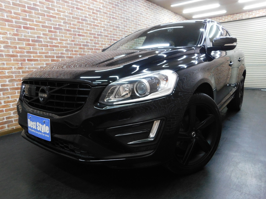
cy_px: 101
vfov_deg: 56.8
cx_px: 135
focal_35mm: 24
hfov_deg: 71.6
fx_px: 184
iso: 400
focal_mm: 4
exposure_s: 1/30
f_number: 3
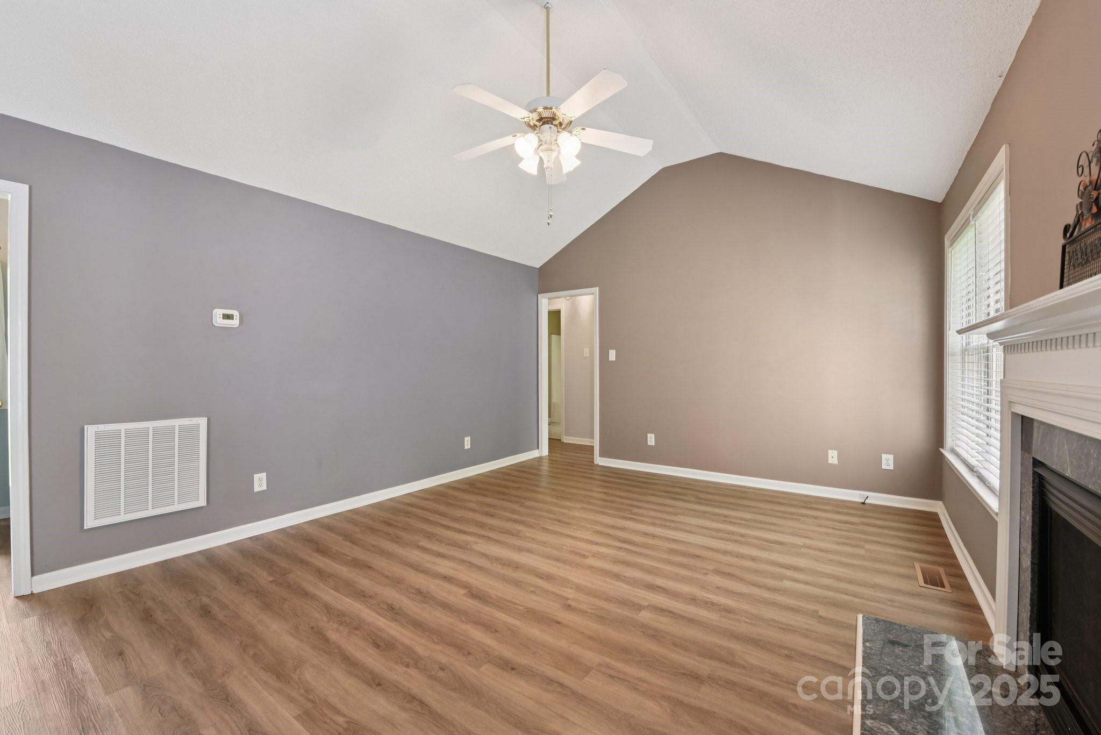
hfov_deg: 104.2
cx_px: 550
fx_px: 428
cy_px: 368
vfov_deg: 81.3
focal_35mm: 14
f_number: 9
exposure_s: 1/8
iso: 200
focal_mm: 14
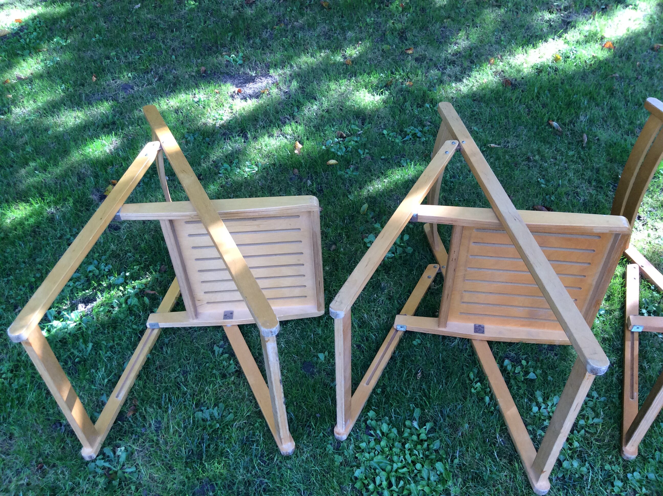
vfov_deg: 44.1
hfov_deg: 56.9
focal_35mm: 32
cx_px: 332
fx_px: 612
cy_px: 248
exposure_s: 1/100
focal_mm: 3.3
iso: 64
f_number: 2.4
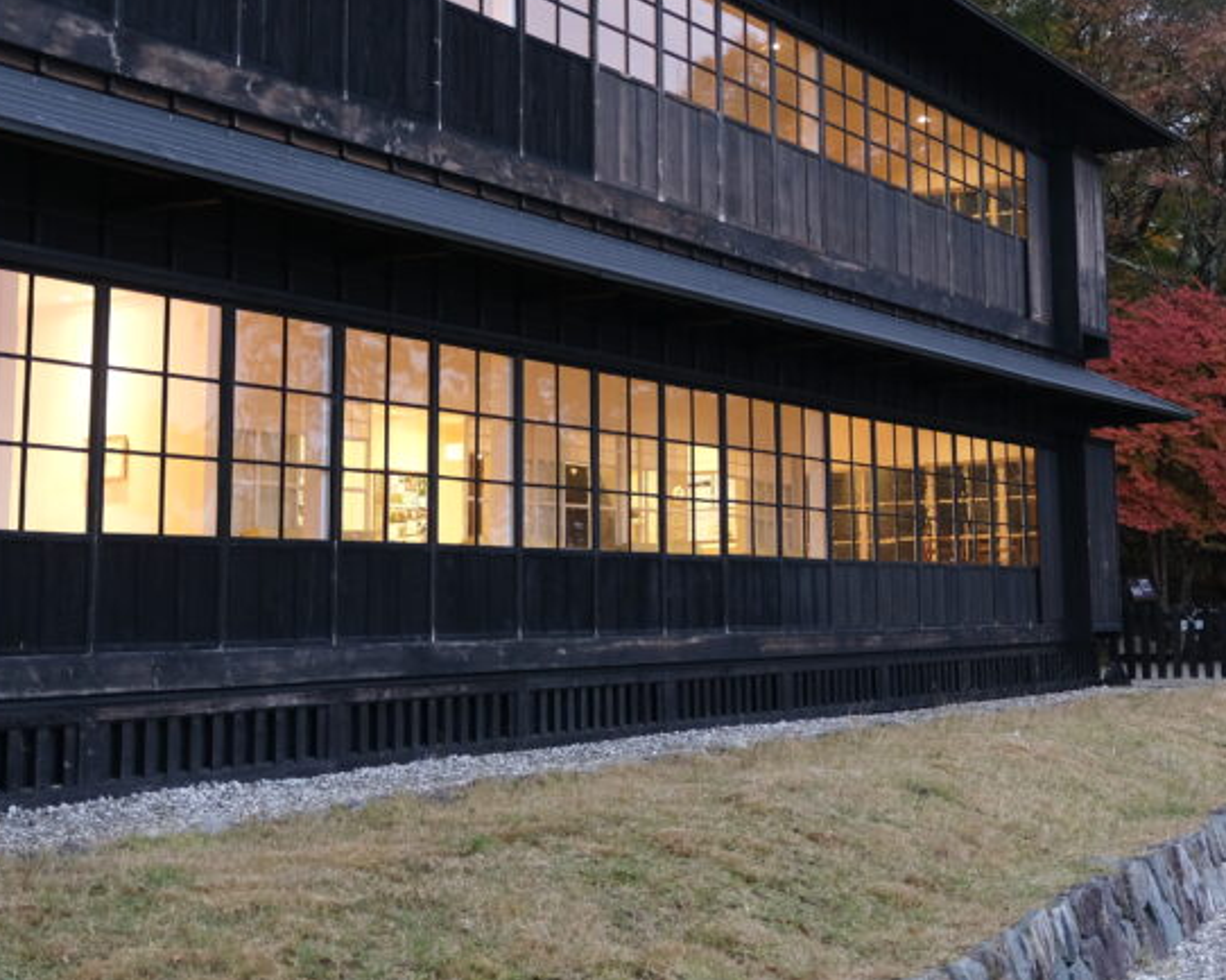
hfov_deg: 33.5
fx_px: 1995
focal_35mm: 55
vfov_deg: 27.3
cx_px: 909
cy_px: 284
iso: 1250
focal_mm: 20.5
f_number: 3.2
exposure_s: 1/100
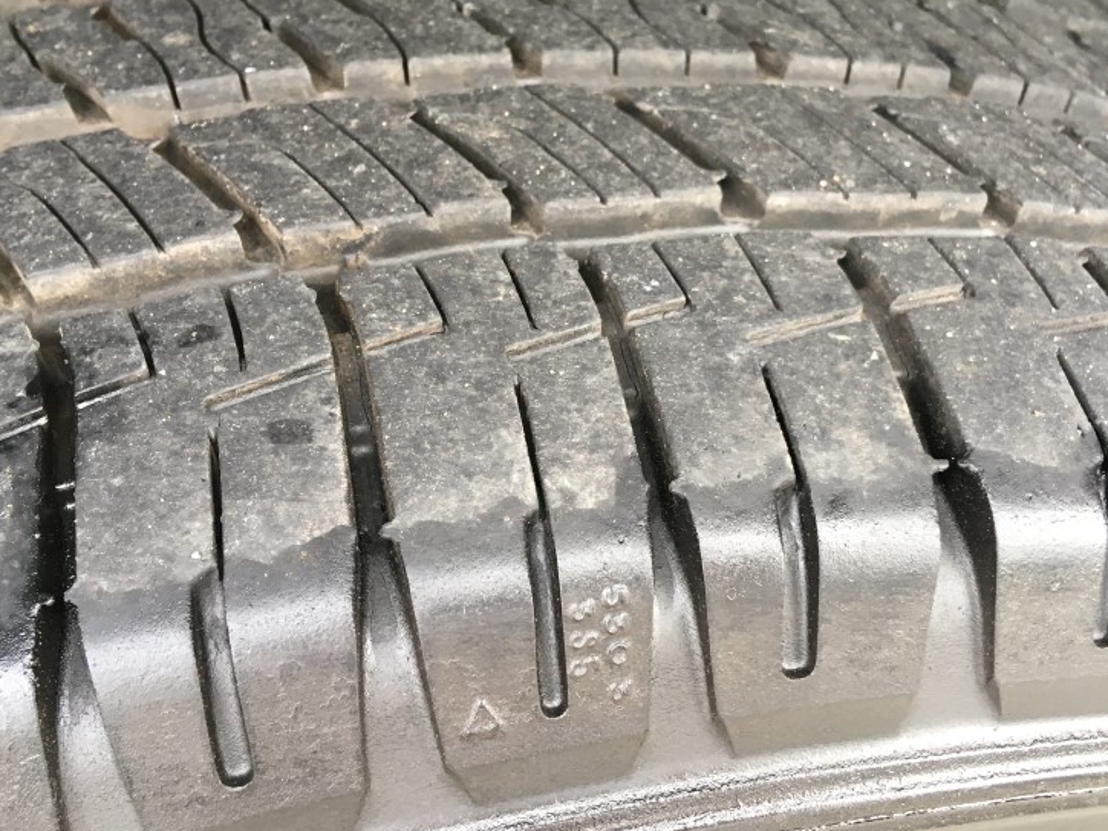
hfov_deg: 45.7
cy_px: 332
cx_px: 629
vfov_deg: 35.0
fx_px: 1312
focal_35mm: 41
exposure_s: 1/30
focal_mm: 4.15
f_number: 2.2
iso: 32
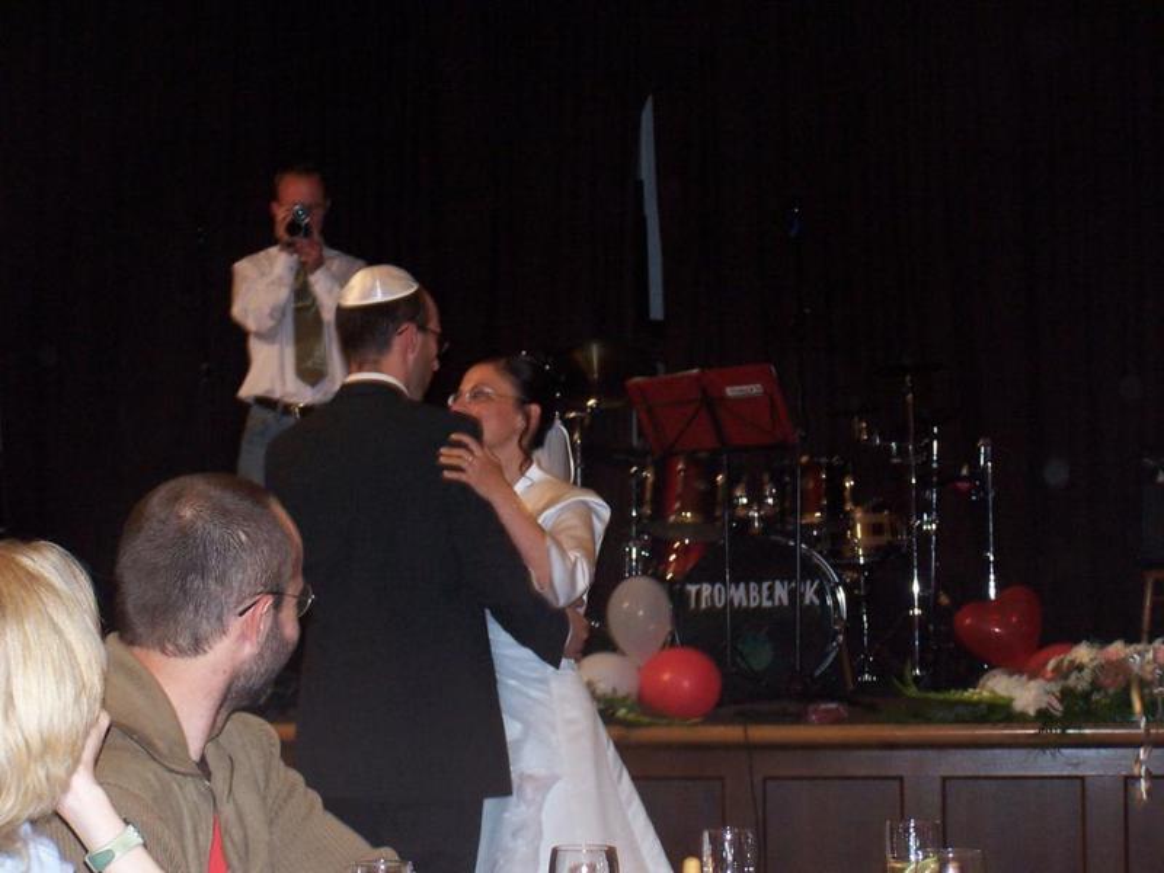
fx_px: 3161
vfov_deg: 15.7
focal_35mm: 94
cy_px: 436
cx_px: 582
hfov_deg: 20.9
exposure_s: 1/90
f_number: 3.2
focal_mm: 15.6
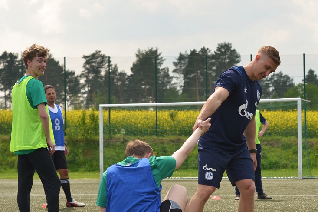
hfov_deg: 14.3
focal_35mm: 143
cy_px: 142
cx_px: 202
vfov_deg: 9.6
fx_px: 1263
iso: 100
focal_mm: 70
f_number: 6.3
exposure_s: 1/250
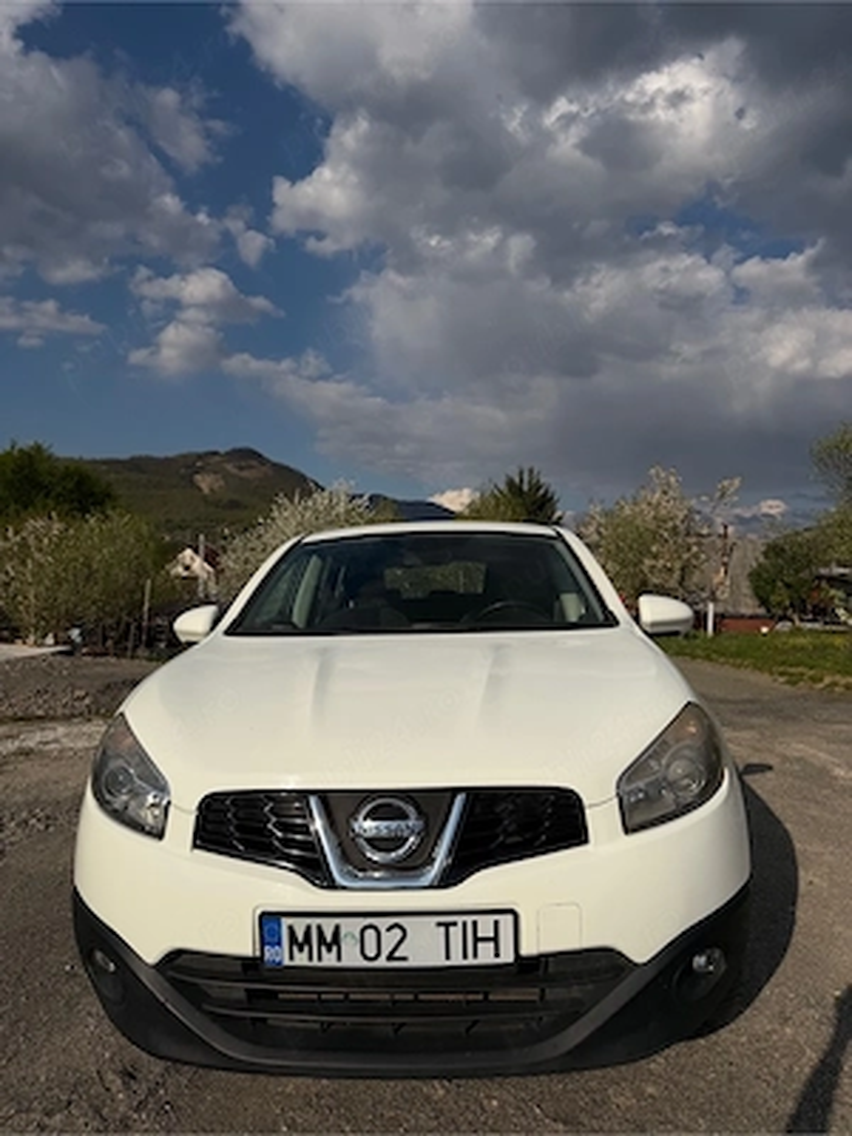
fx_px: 788
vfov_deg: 71.6
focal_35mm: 24
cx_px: 426
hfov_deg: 56.8
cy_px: 568
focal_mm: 6.76
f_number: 1.78
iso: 80
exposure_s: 1/22727
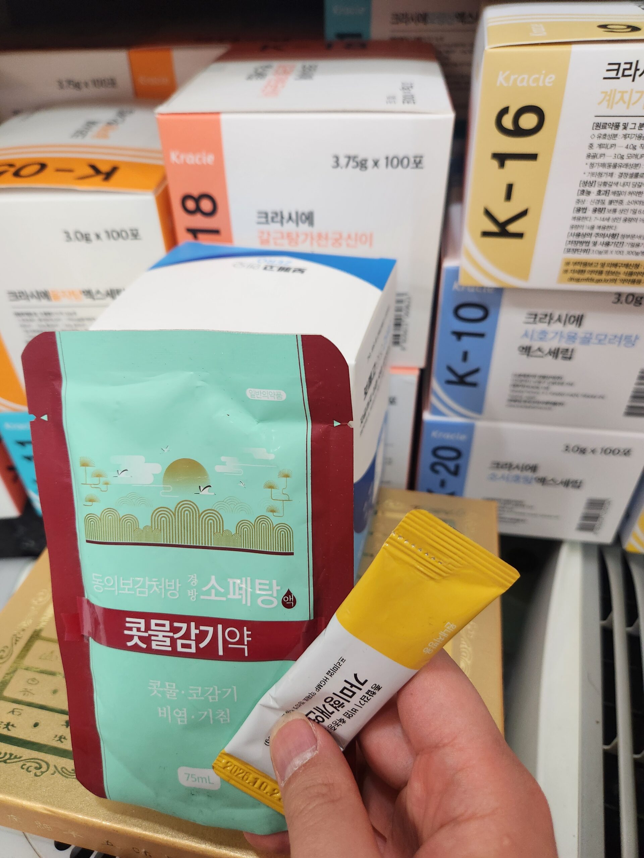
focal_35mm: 23
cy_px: 429
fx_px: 571
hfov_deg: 58.9
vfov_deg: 73.9
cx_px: 322
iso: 250
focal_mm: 5.4
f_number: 1.8
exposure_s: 1/120
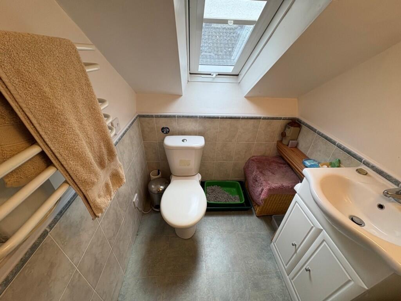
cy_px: 150
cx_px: 200
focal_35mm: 14
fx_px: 162
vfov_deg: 85.7
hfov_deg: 102.0
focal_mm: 2.22
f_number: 2.2
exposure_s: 1/100
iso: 100
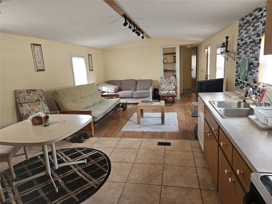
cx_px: 136
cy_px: 102
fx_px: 181
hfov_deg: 73.9
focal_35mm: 23
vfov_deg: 58.9
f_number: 1.8
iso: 100
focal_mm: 5.4
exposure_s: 1/40
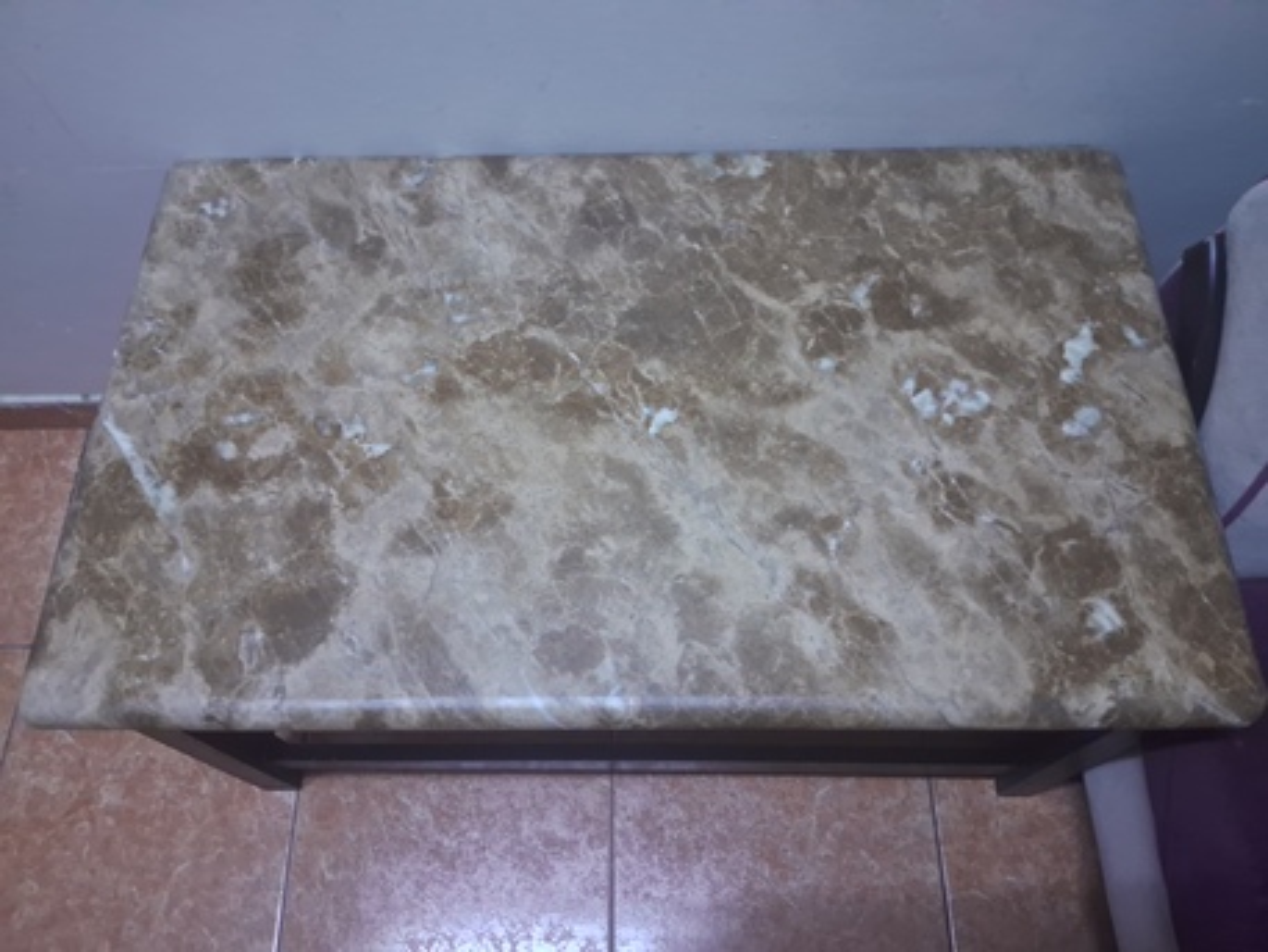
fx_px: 953
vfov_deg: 53.1
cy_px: 476
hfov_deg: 67.3
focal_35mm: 26
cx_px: 634
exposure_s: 1/20
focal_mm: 3.98
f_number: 1.8
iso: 1250
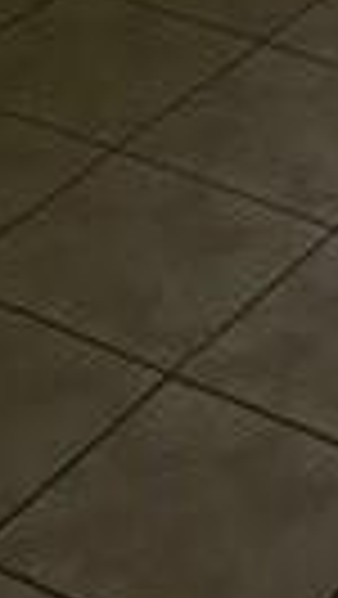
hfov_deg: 8.3
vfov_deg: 13.4
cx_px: 198
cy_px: -423
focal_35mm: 147
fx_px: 2338
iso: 20
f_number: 1.8
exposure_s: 1/53
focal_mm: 3.99
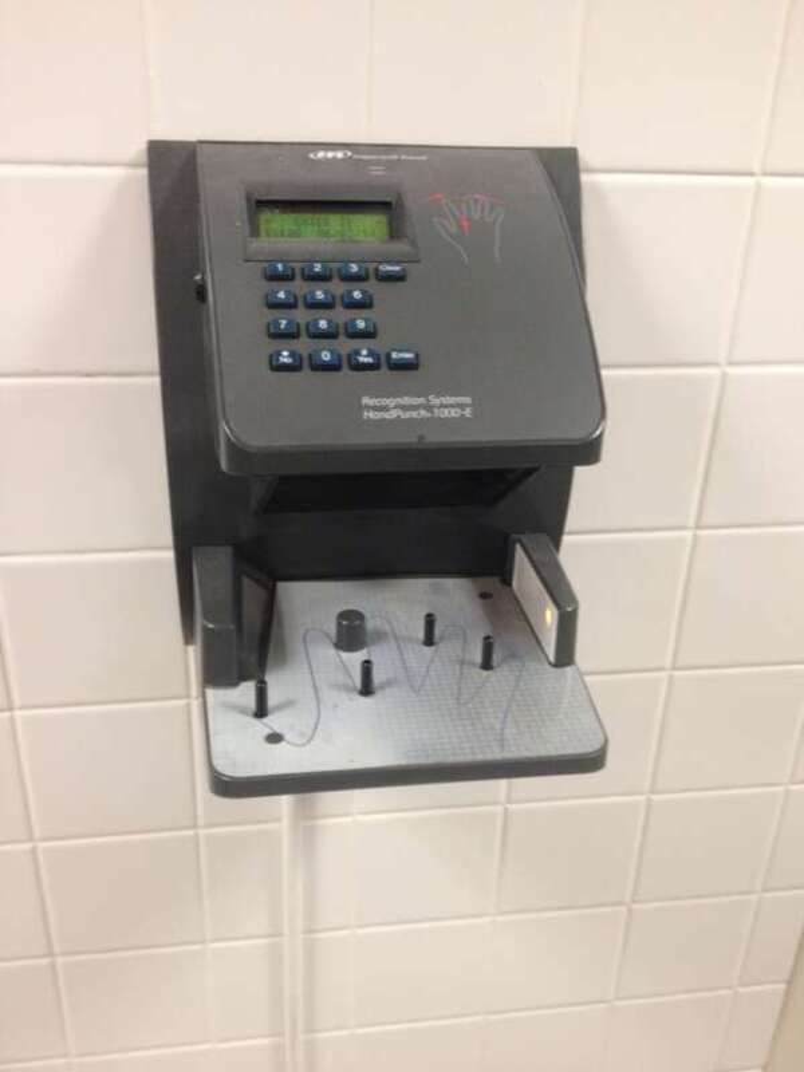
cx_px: 402
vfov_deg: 52.6
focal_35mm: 35
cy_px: 536
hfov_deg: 40.7
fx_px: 1084
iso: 200
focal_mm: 4.28
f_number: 2.4
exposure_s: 1/20
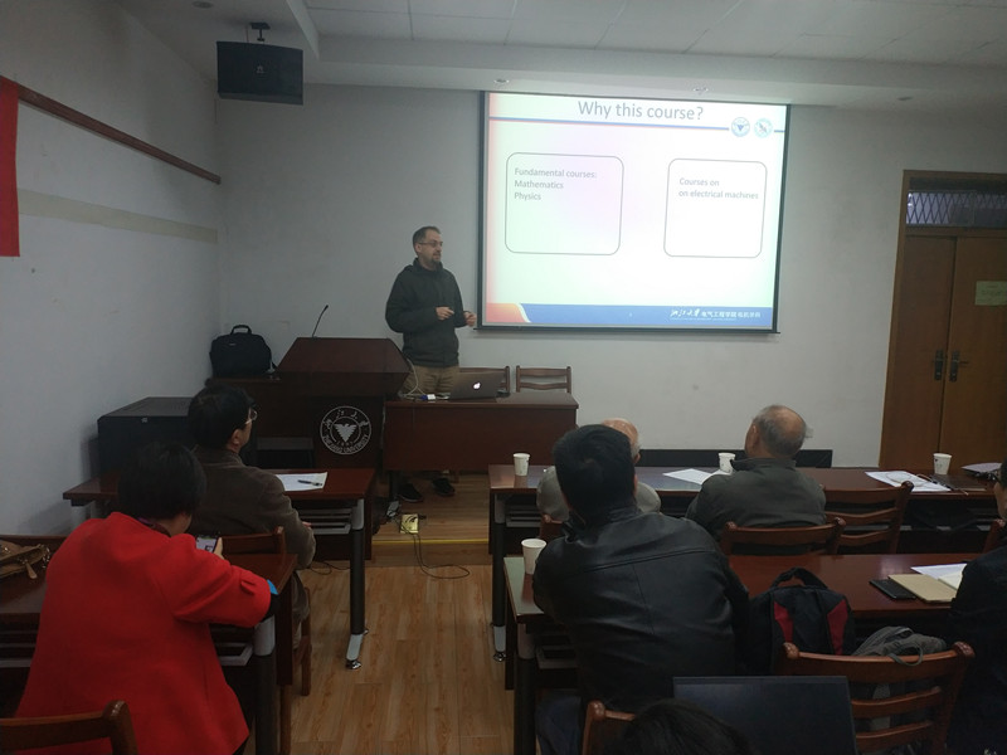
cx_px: 504
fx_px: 931
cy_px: 378
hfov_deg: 56.8
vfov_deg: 44.2
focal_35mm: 32
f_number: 2
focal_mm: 4.5
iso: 212
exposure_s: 1/25
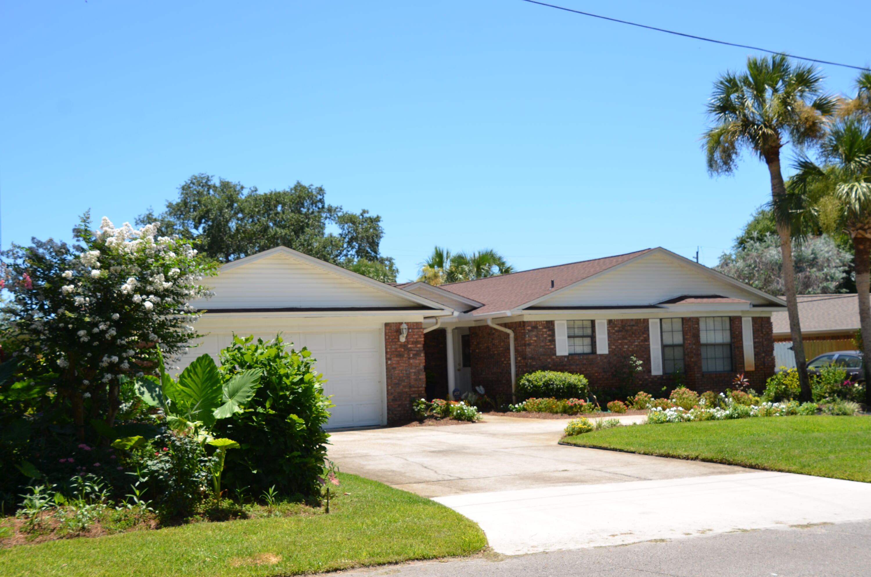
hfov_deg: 43.7
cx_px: 436
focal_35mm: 45
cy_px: 288
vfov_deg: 29.7
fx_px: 1086
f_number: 8
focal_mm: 30
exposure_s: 1/250
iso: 100
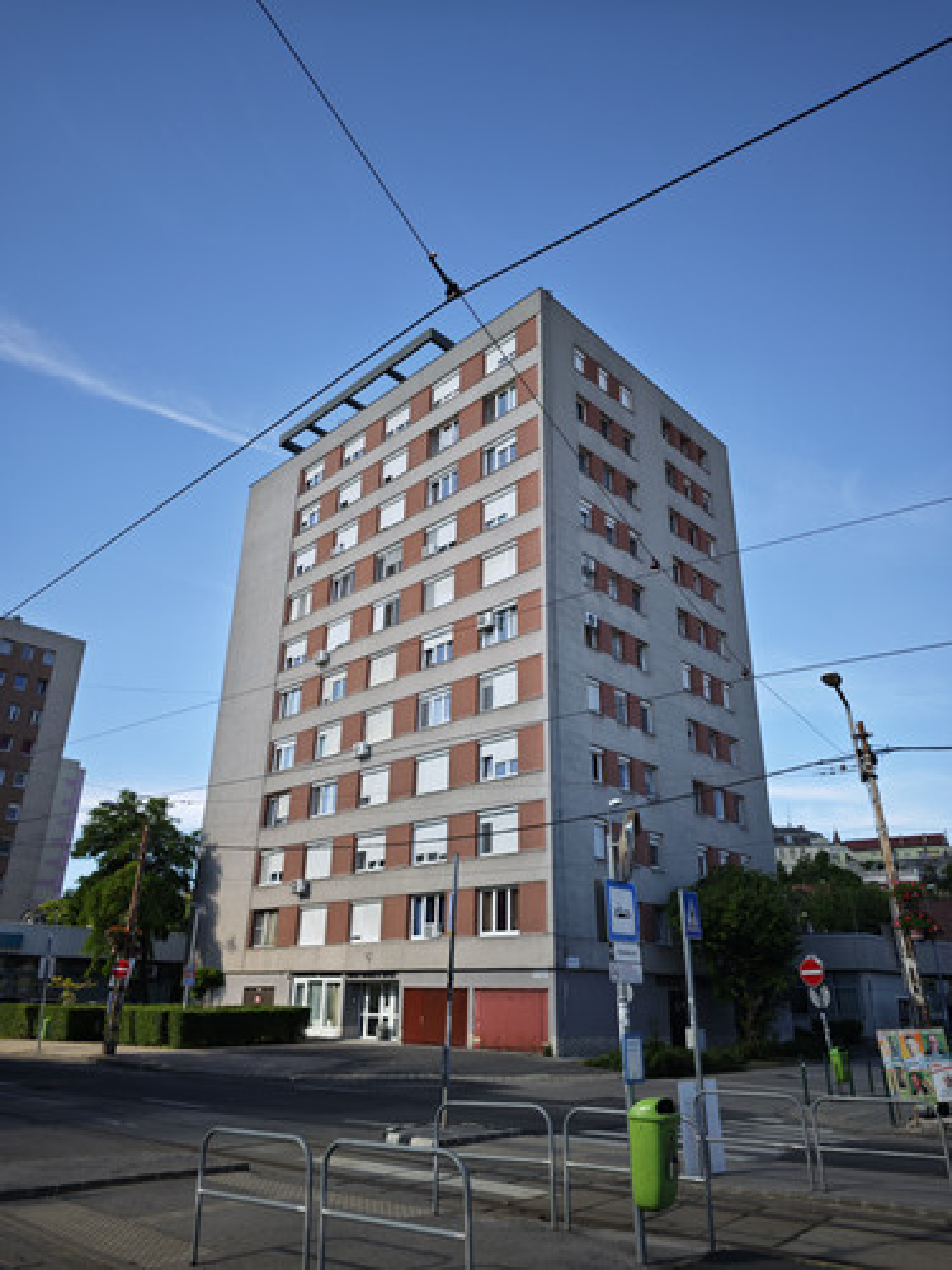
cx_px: 476
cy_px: 635
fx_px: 843
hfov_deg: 58.9
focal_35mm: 23
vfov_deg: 73.9
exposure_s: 1/669
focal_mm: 8.72
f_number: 2
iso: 50
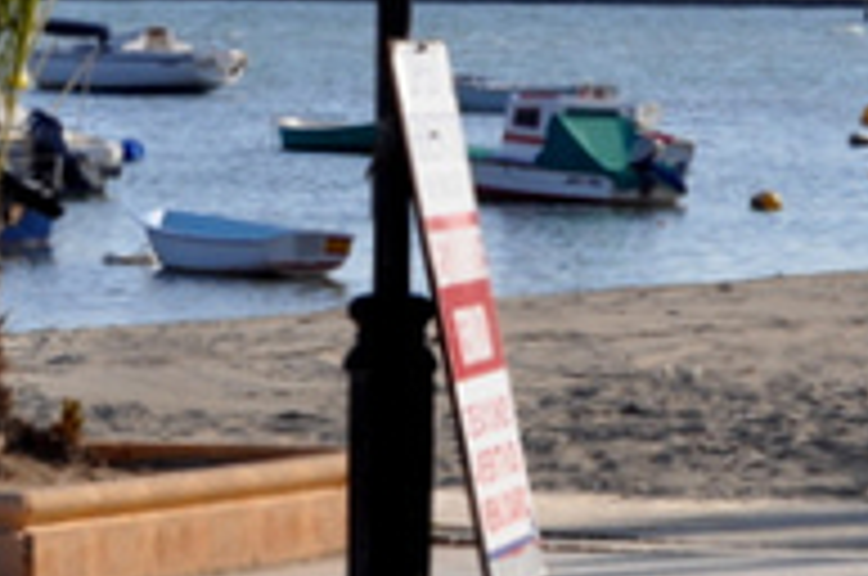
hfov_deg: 7.5
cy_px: -166
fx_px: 6547
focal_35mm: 272
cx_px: 1097
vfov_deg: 5.0
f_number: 10
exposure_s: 1/400
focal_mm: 50
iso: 200
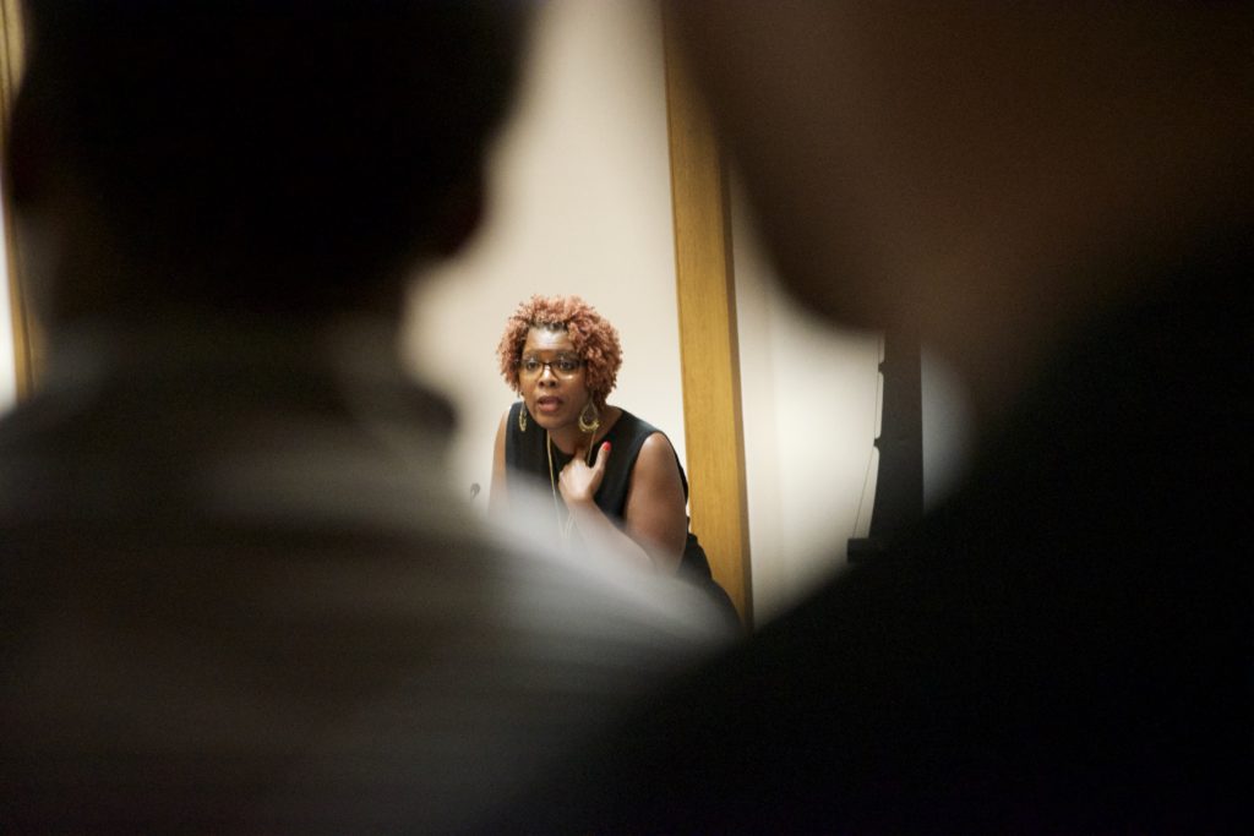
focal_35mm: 218
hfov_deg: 9.5
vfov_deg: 6.3
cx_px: 627
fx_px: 7577
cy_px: 418
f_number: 5
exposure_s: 1/60
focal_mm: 145
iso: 6400
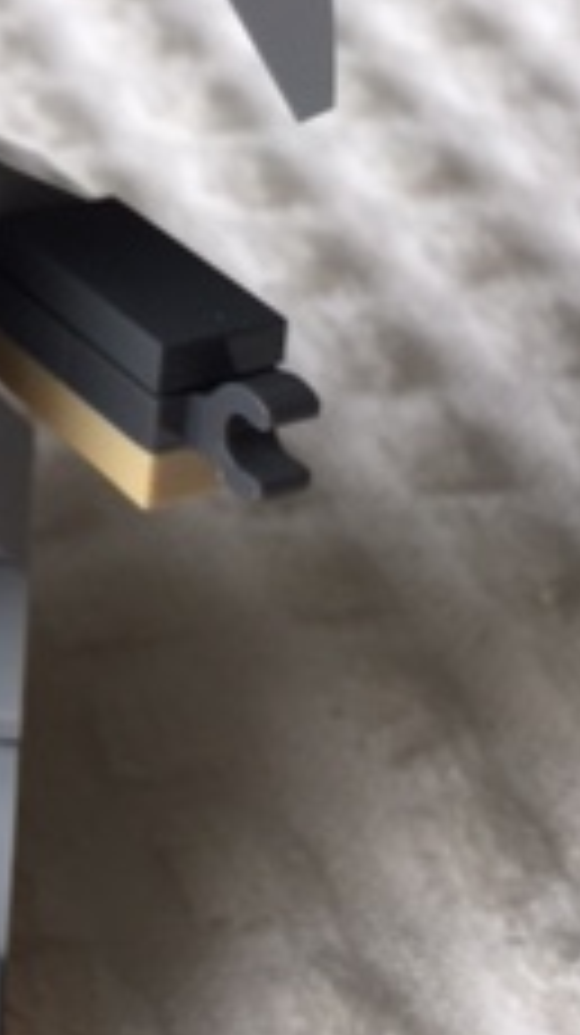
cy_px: 184
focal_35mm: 88
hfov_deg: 12.8
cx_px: -378
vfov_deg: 23.8
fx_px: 2411
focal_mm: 4.15
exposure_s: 1/60
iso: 40
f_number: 2.2
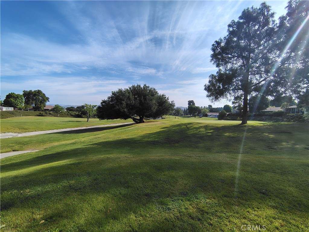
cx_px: 154
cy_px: 116
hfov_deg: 94.5
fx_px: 143
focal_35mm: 16
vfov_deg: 78.1
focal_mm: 2.13
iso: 100
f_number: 2.2
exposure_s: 1/905
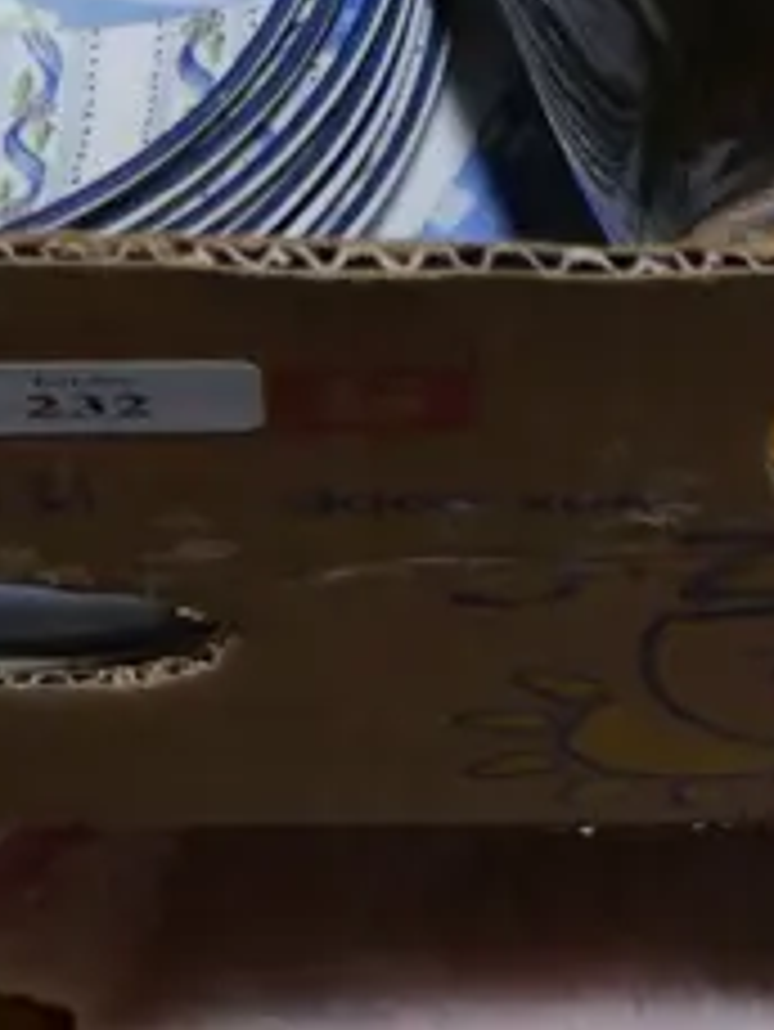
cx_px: 173
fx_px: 5063
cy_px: -1268
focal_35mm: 170
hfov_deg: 8.7
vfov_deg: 10.4
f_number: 4.1
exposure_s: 1/100
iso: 200
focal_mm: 19
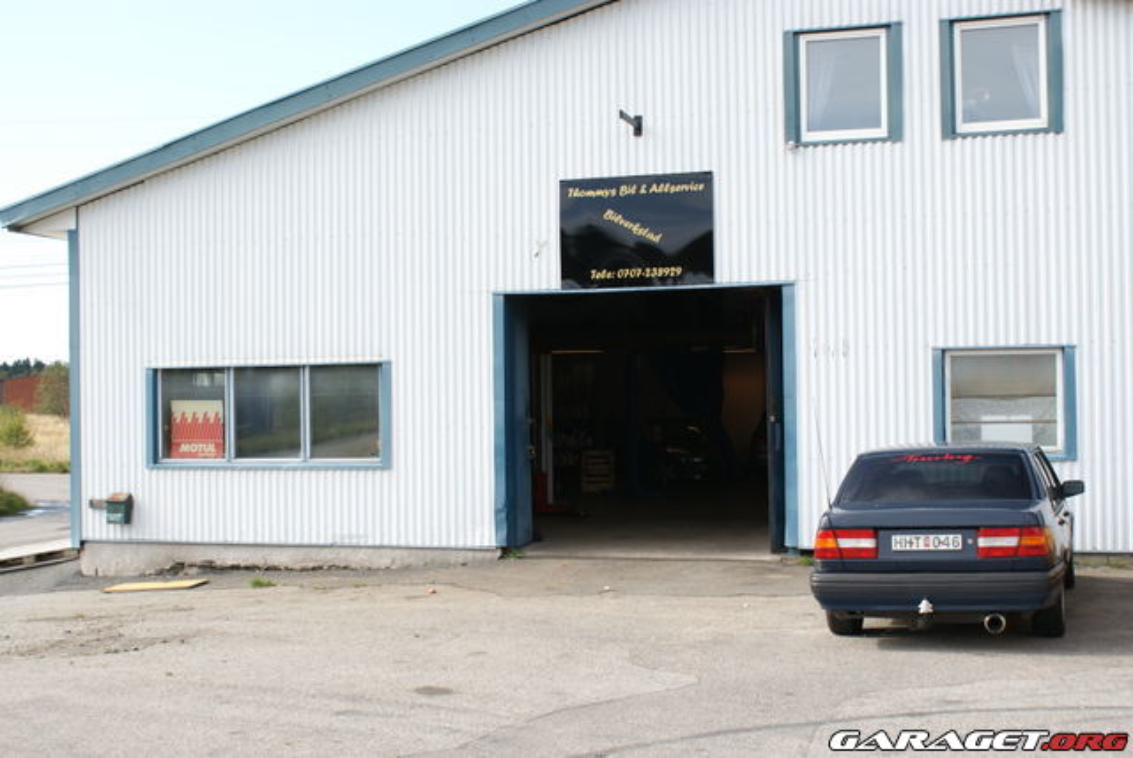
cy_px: 379
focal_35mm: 45
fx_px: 1418
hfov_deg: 43.6
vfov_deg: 29.9
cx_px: 566
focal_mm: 30
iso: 100
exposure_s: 1/100
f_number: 6.3
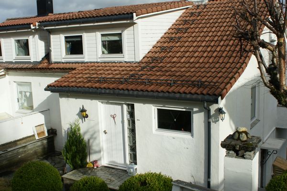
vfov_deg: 31.9
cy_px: 96
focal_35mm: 42
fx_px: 335
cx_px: 144
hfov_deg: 46.4
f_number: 5
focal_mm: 28
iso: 200
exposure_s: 1/1600
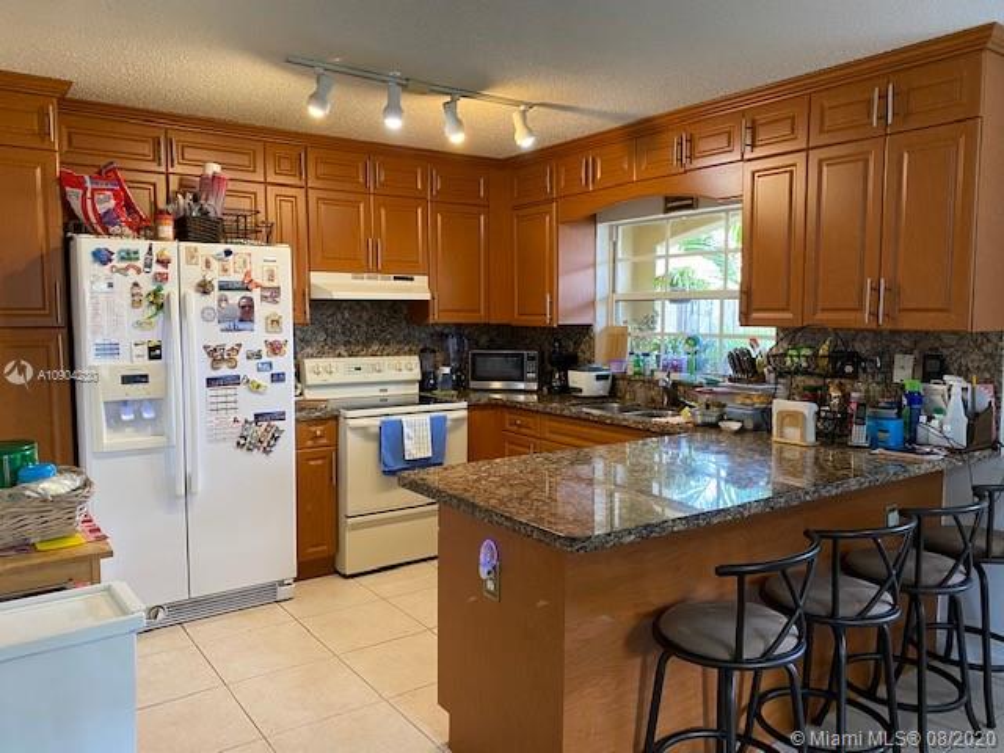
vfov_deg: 53.1
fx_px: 754
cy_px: 376
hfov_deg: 67.3
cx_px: 502
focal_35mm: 26
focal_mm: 4.25
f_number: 1.8
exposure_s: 1/60
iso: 160
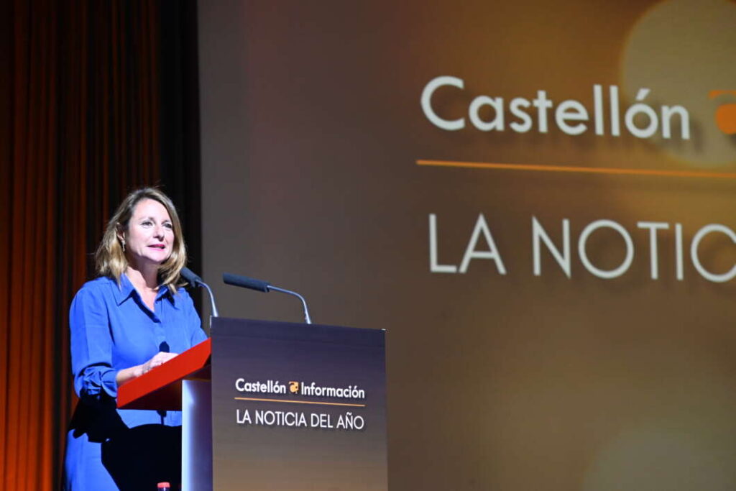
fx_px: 2494
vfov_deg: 11.2
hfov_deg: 16.8
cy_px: 246
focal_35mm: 122
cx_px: 368
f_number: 4
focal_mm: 122
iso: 3200
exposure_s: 1/640
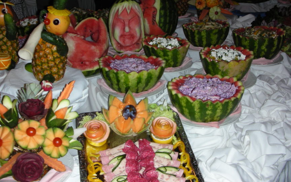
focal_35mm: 44
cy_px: 60
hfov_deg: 45.2
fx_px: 349
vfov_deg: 29.0
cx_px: 135
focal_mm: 5.8
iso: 50
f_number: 3
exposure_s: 1/60.1
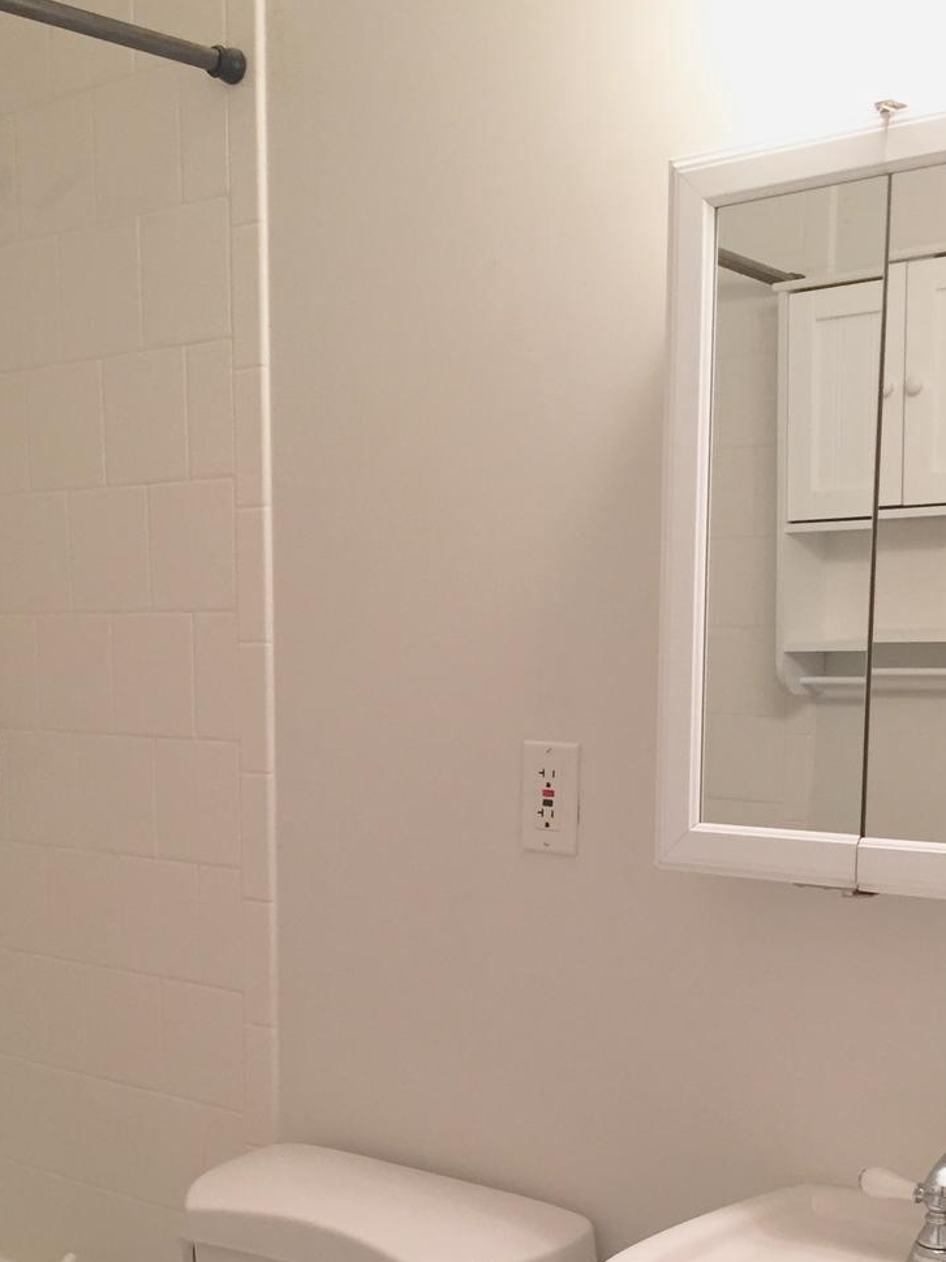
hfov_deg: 31.5
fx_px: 1676
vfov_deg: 40.2
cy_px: 926
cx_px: 440
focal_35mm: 46
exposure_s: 1/30
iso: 100
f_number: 2.2
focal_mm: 4.15
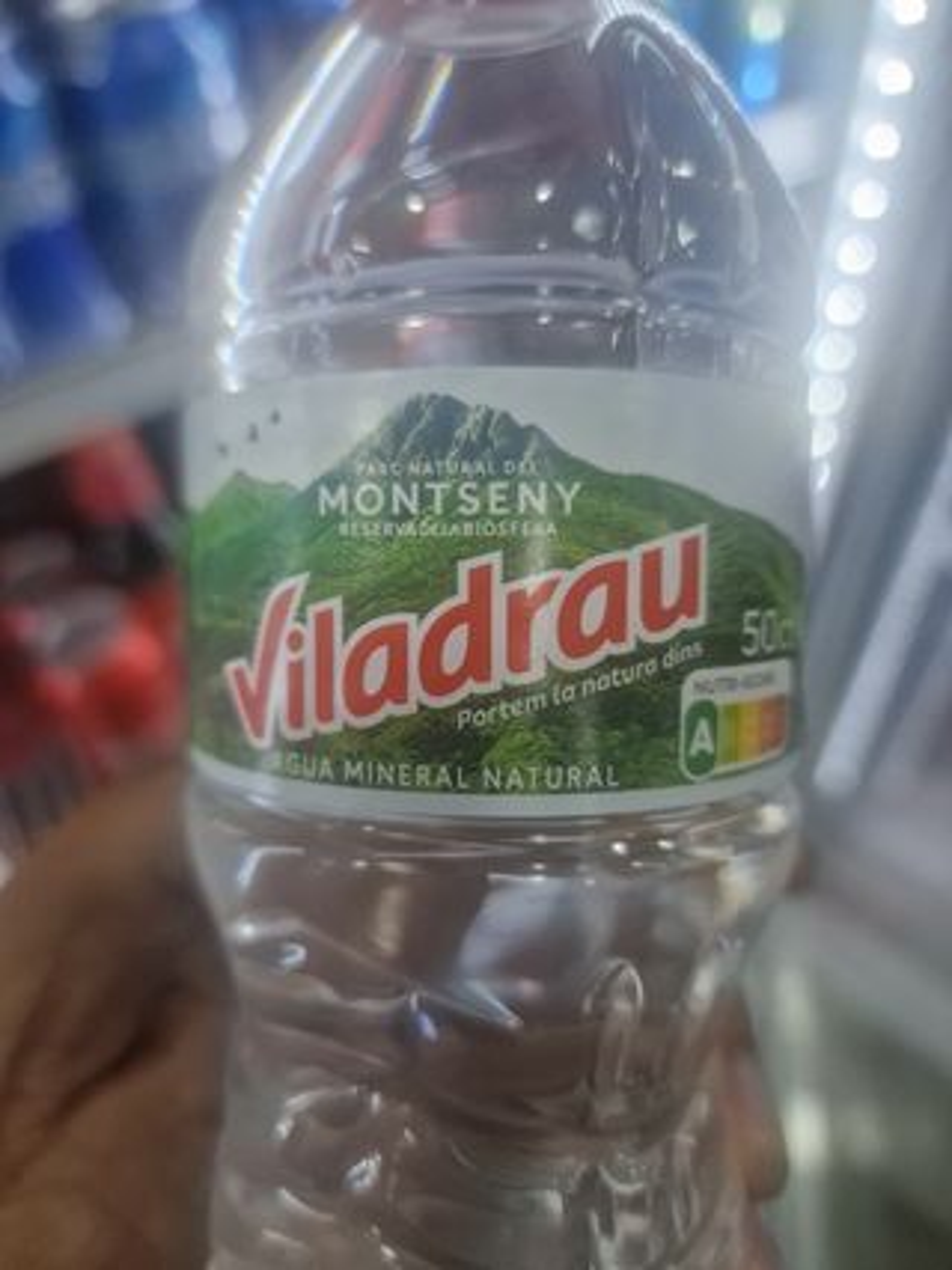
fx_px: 844
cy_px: 635
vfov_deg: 73.9
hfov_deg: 58.9
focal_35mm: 23
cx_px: 476
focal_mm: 6.4
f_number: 1.8
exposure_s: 1/180
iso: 160
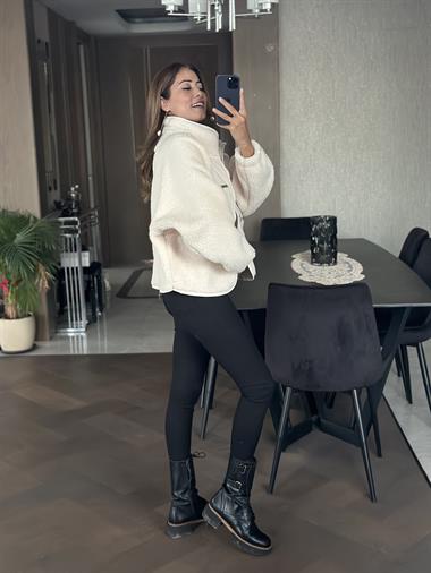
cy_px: 286
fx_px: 796
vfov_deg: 39.6
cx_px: 216
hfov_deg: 30.3
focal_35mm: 48
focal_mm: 6.86
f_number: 1.78
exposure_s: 1/40
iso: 640
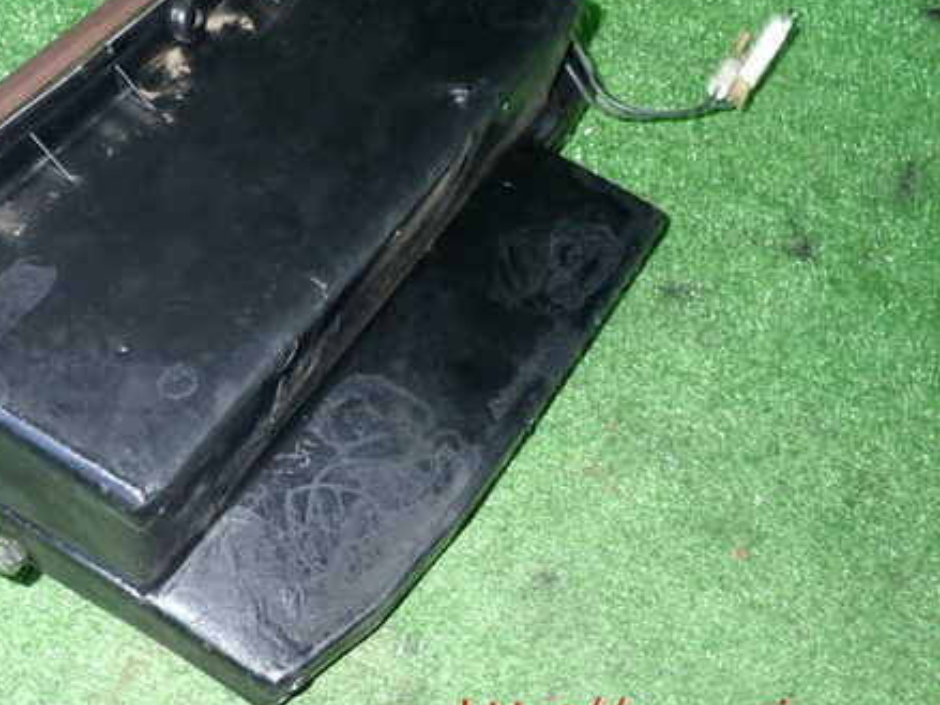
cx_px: 302
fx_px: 1113
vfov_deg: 34.9
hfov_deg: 45.0
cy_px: 266
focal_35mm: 41
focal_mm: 5.4
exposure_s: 1/30
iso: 640
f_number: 6.3
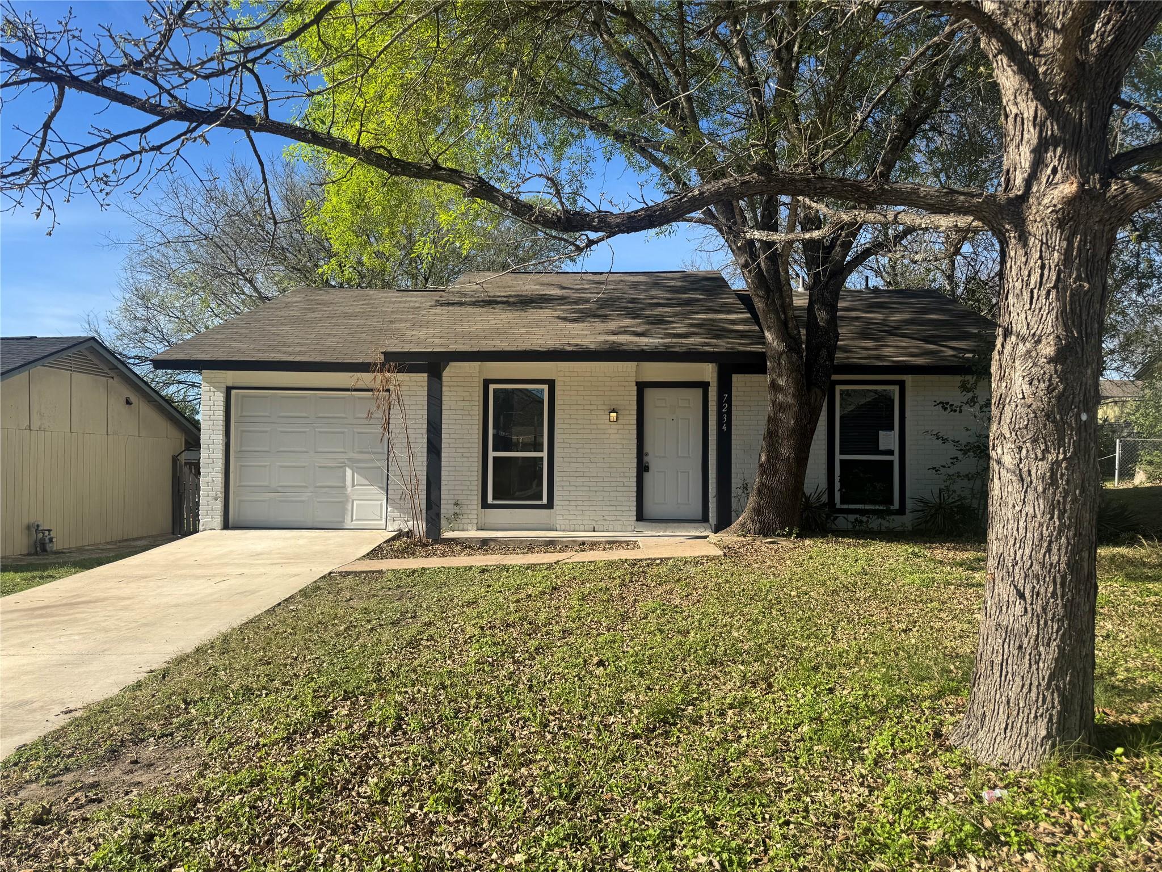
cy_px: 436
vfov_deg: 56.8
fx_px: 806
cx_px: 581
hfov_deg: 71.6
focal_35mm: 24
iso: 80
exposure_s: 1/3247
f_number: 1.78
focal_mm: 6.76
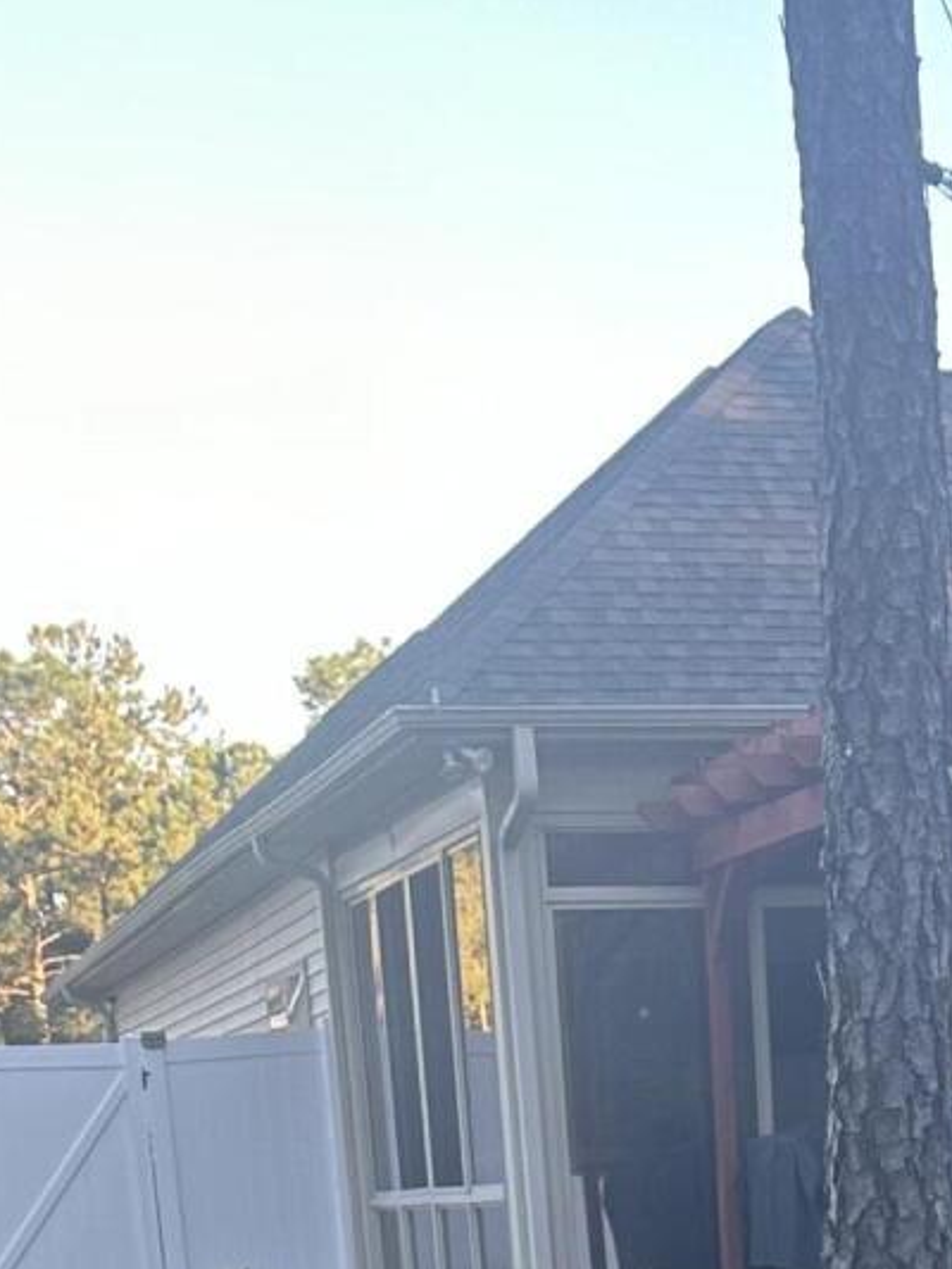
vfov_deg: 17.7
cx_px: 857
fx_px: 3299
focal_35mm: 90
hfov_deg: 16.2
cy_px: 2262
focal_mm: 6.86
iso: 80
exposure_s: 1/163
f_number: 1.78
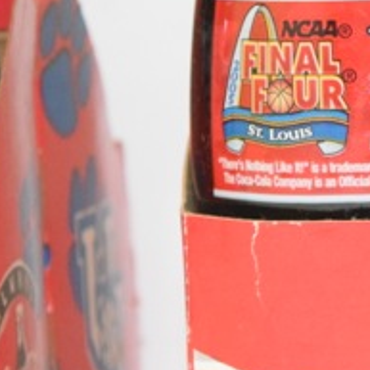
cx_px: 780
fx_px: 4392
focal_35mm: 363
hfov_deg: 4.7
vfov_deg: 4.8
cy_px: 296
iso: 3200
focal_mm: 55
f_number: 5.6
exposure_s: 1/60
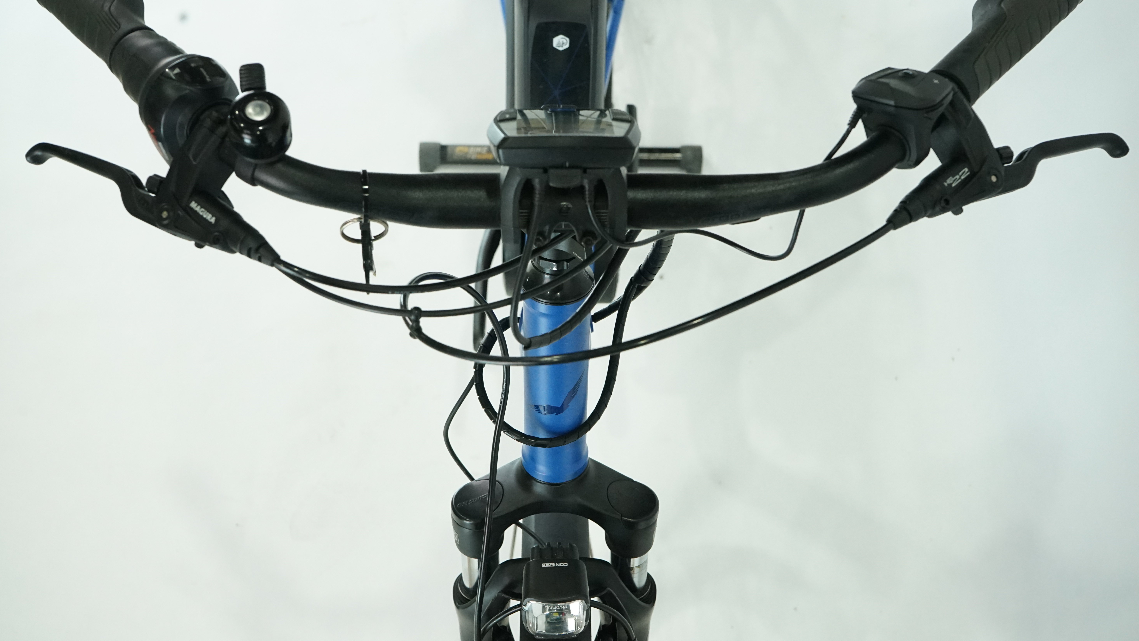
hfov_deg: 43.7
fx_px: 1420
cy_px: 315
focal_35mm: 47
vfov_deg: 25.4
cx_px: 563
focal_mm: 44
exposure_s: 1/200
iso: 3200
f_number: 8
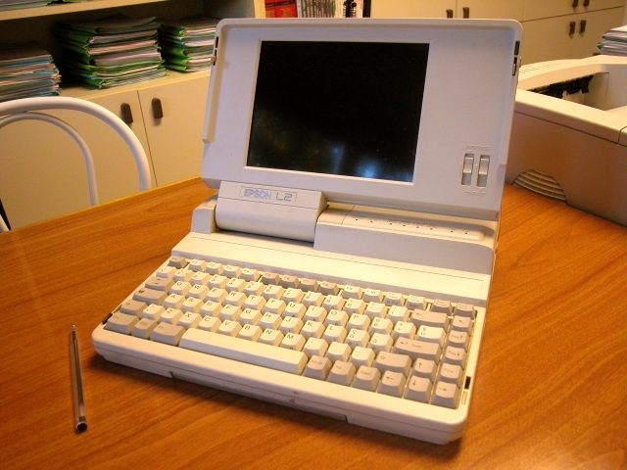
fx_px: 507
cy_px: 235
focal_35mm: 28
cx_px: 314
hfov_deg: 63.4
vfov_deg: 49.7
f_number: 3.1
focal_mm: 7.1
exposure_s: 1/50
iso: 400
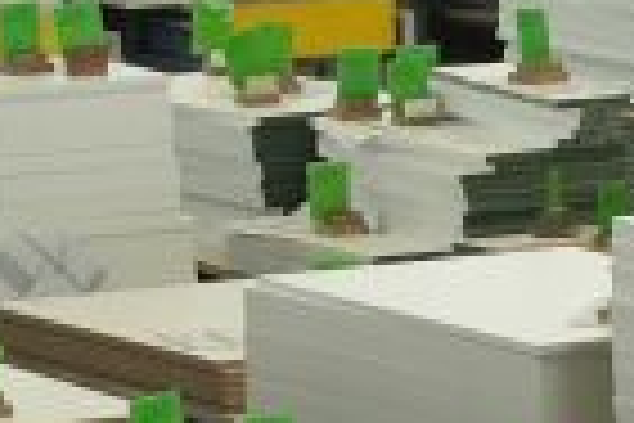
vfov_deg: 2.3
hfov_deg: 3.4
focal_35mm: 595
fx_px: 10478
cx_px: 1097
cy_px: 11
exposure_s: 1/200
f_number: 2.8
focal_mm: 70
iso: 800
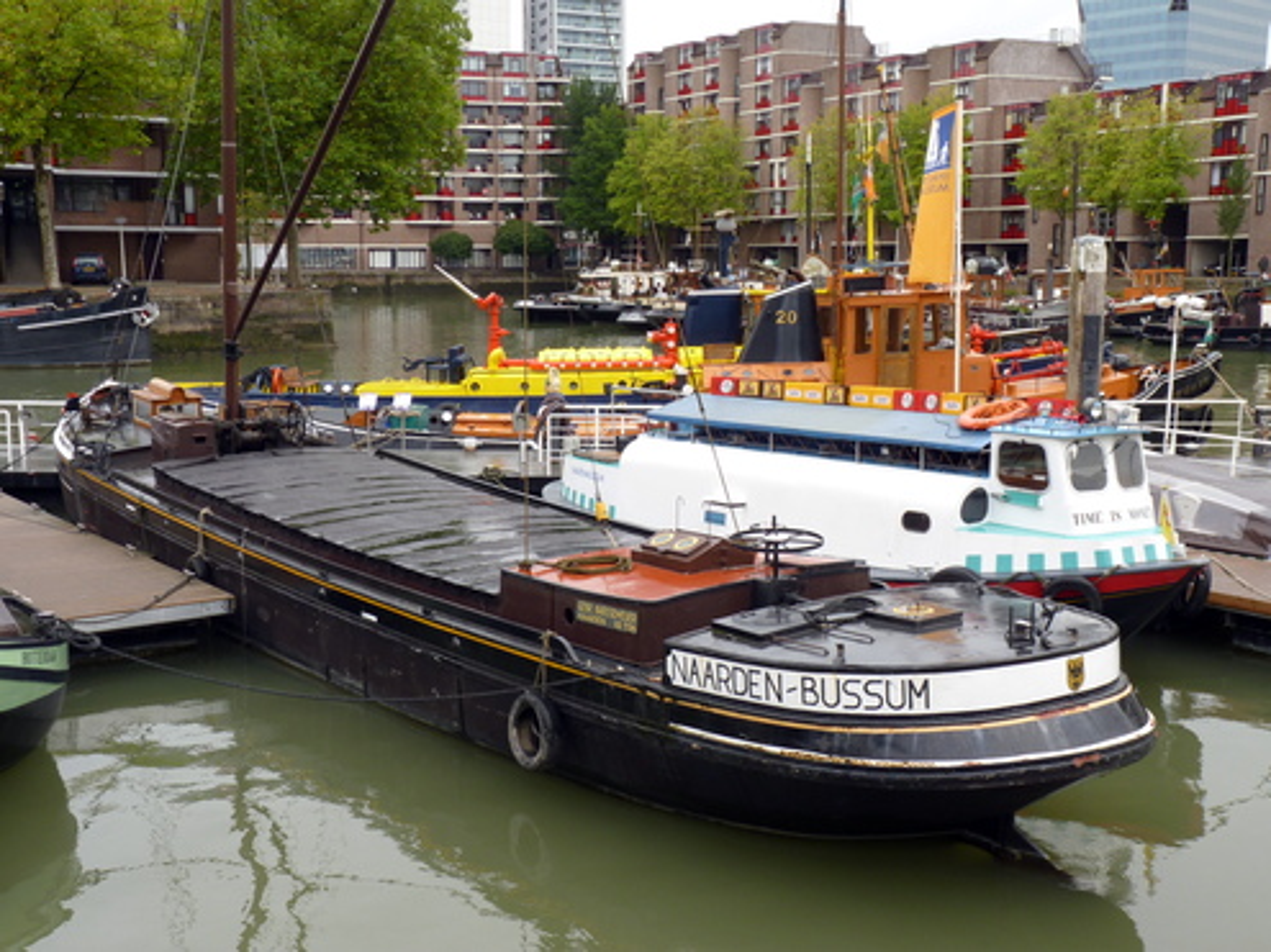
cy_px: 476
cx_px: 636
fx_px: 1615
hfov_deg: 43.0
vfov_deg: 32.9
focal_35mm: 44
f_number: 4
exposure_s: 1/125
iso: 80
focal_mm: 7.8
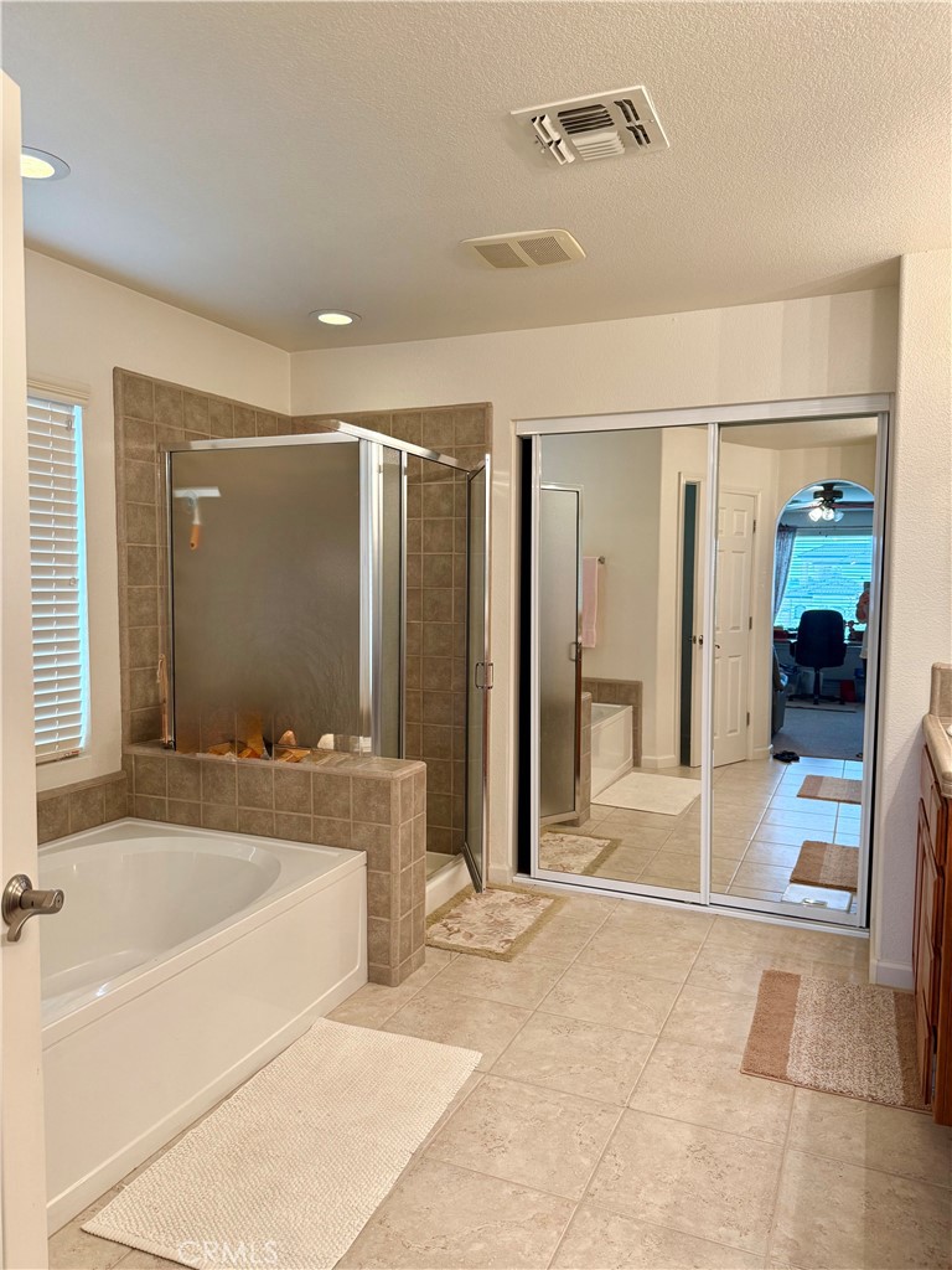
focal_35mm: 24
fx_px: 880
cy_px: 635
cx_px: 476
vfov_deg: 71.6
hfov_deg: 56.8
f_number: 1.78
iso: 200
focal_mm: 6.76
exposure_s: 1/120
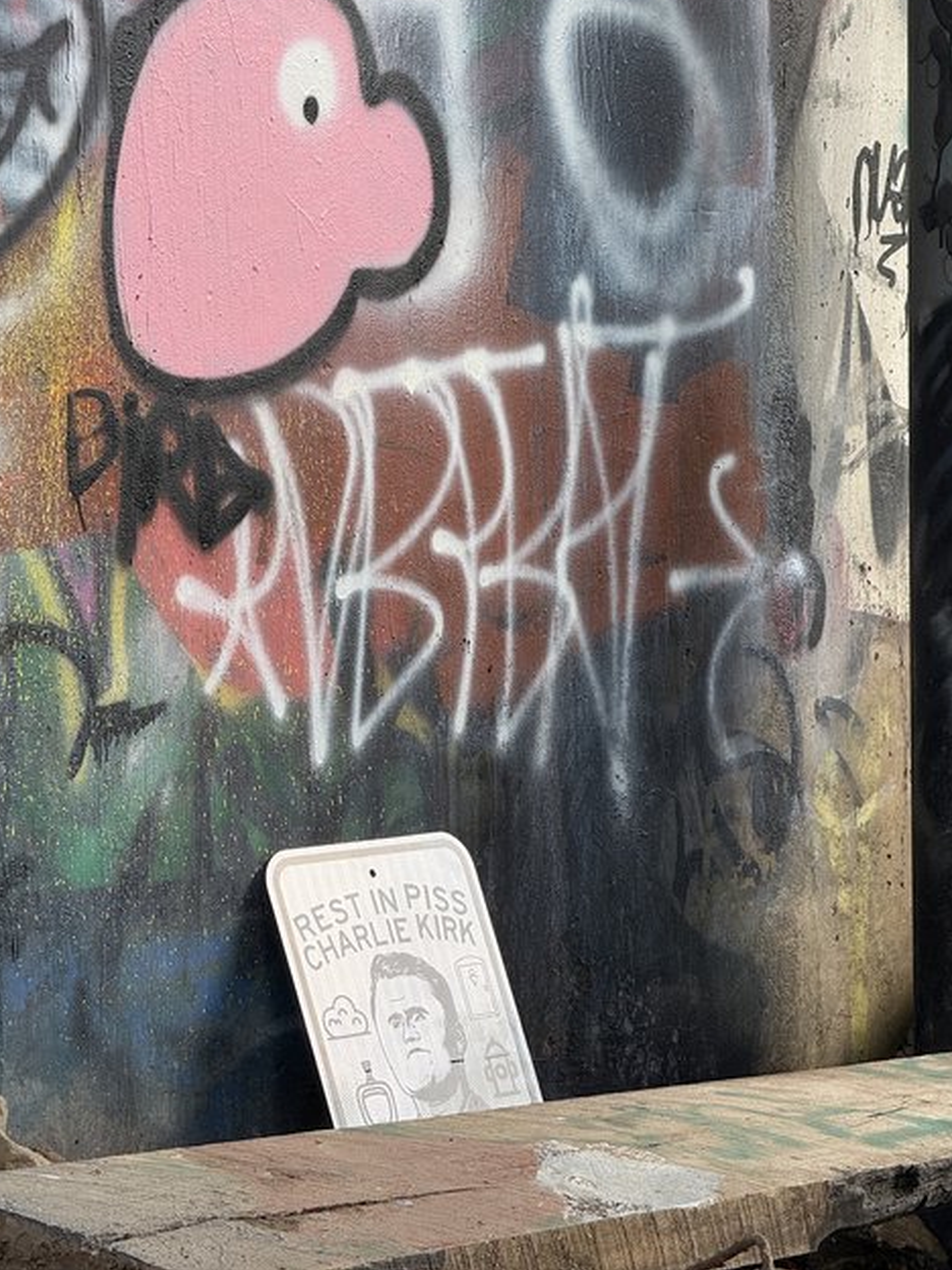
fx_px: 4510
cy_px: 621
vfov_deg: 16.0
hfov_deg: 12.0
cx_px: 482
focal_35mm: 123
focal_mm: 15.66
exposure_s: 1/99
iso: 80
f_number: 2.8
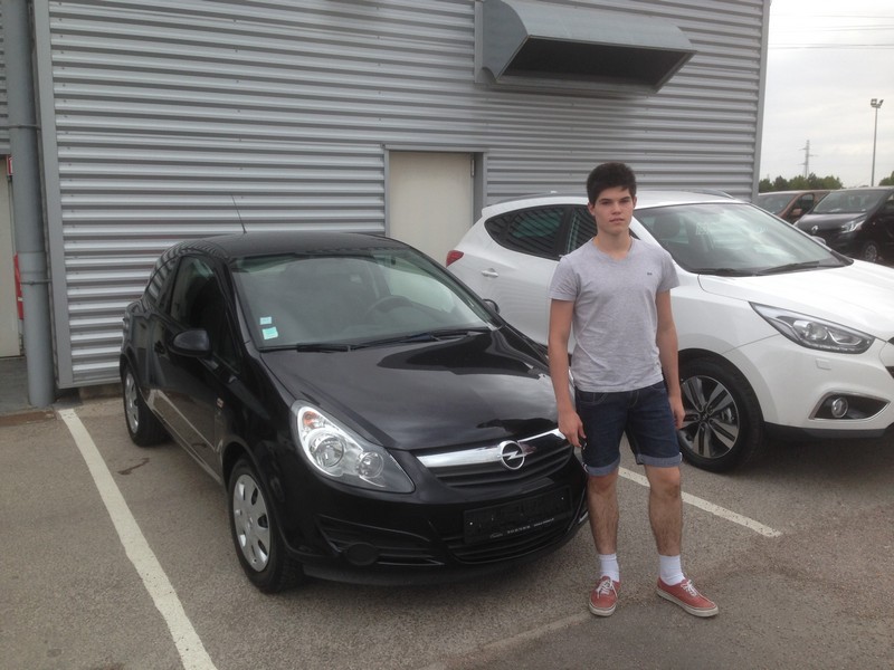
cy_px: 335
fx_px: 852
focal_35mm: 33
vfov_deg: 42.9
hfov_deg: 55.4
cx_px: 447
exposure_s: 1/249
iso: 50
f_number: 2.4
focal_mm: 4.12
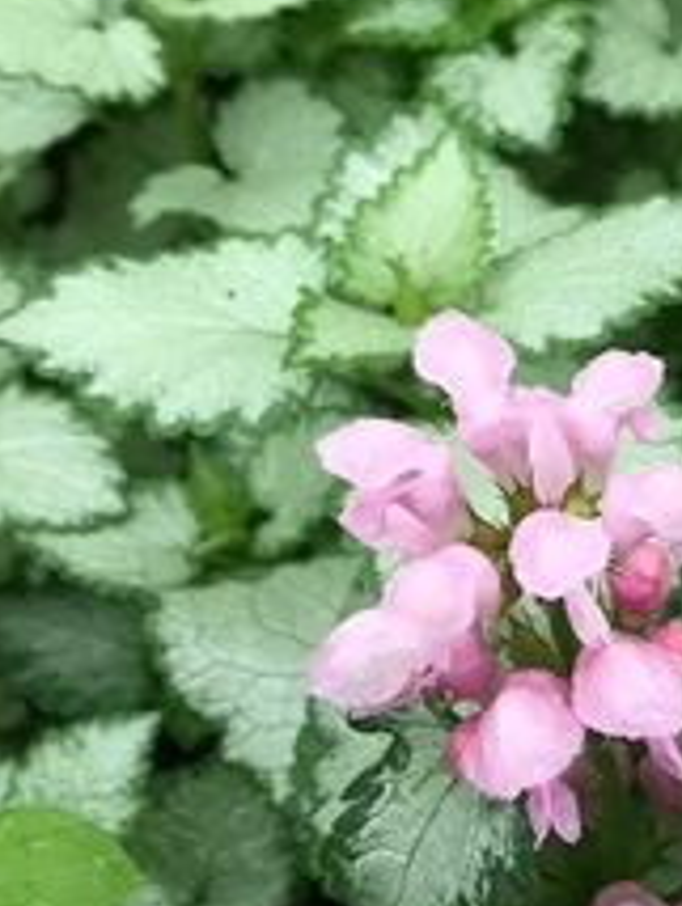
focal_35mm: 94
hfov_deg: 14.8
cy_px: 576
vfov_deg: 20.8
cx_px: 966
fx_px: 2464
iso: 20
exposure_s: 1/259
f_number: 1.8
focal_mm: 3.99
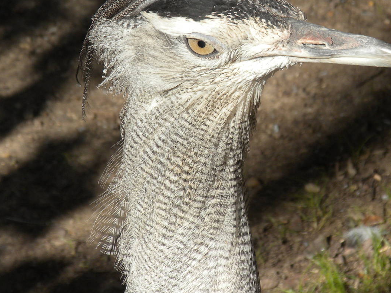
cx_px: 230
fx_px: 4077
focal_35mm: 361
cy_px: 87
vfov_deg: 4.1
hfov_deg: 5.5
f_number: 5.2
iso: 93
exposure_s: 1/552
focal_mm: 42.1
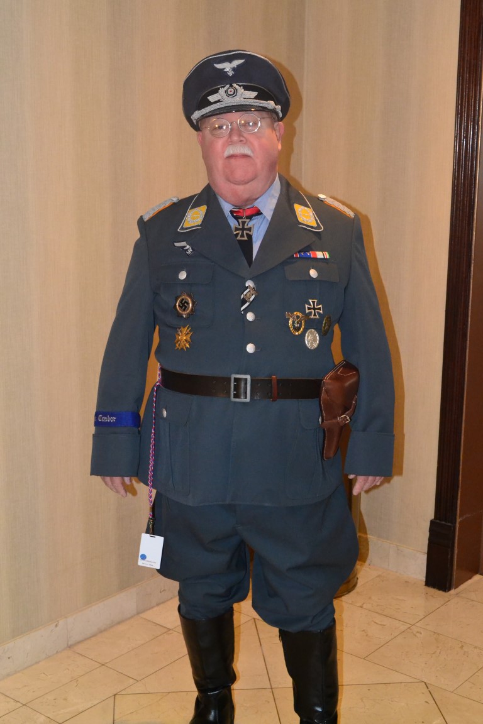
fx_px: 1026
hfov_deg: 26.5
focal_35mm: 51
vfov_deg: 38.9
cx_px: 242
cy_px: 362
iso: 3200
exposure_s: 1/60
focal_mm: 34
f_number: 7.1
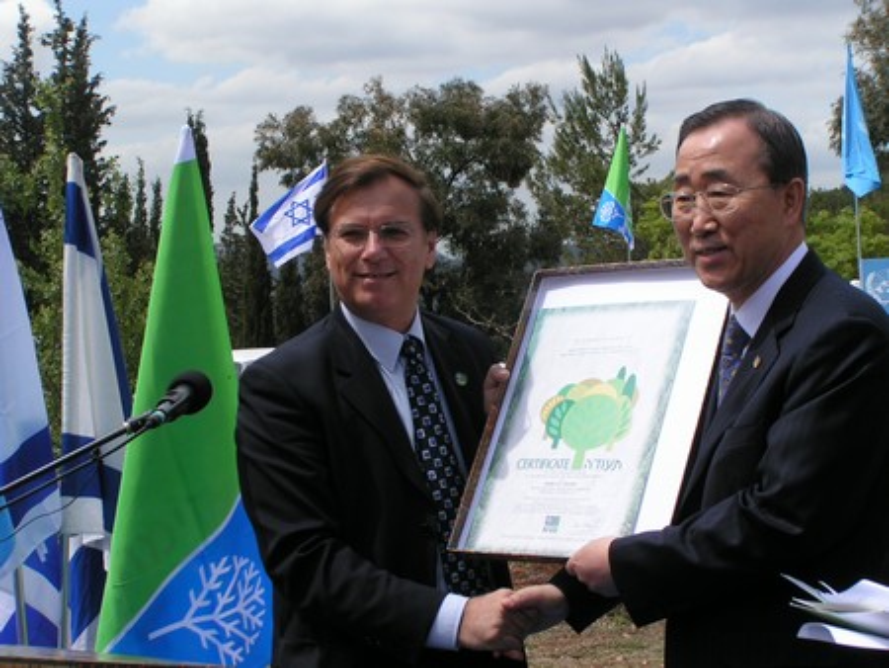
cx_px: 444
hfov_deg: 28.5
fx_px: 1747
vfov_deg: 21.6
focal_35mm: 68
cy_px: 334
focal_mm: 10.5
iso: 50
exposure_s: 1/320
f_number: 6.3
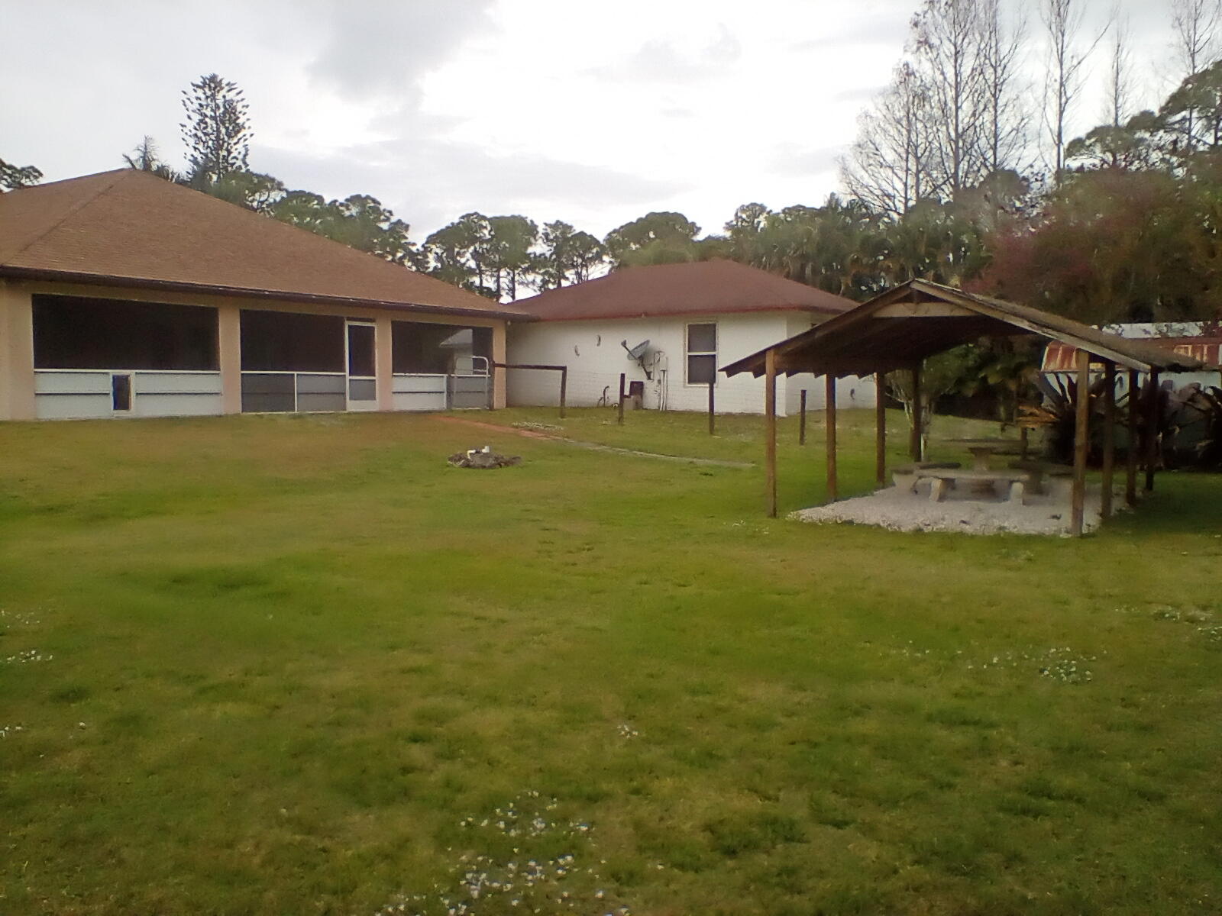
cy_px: 458
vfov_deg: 45.4
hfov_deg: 58.4
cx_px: 611
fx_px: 1094
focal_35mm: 31
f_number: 2.4
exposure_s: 1/487
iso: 101
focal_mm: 2.38
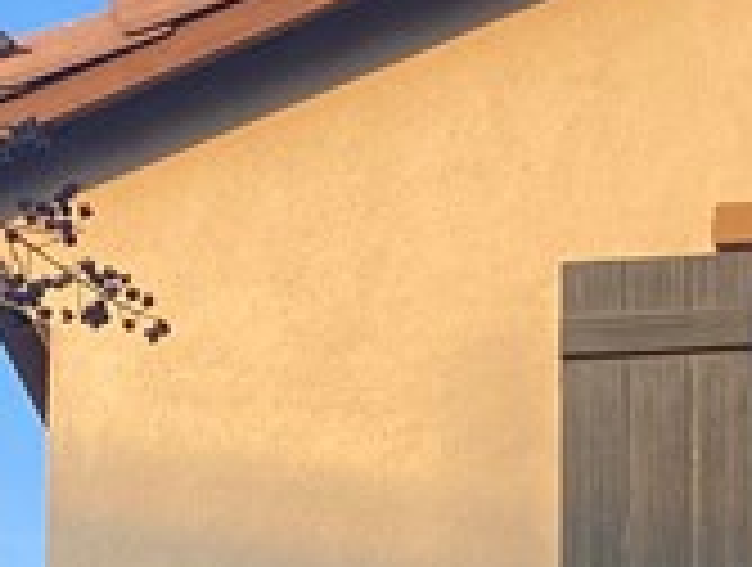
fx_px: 3462
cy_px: 1318
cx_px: 576
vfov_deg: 8.6
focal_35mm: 159
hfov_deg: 12.4
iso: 32
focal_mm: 4.25
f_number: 1.8
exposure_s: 1/192
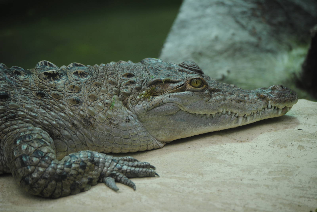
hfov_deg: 14.4
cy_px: 106
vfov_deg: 9.7
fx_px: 1256
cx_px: 158
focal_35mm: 142
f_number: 4.5
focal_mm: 95
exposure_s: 1/200
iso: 200
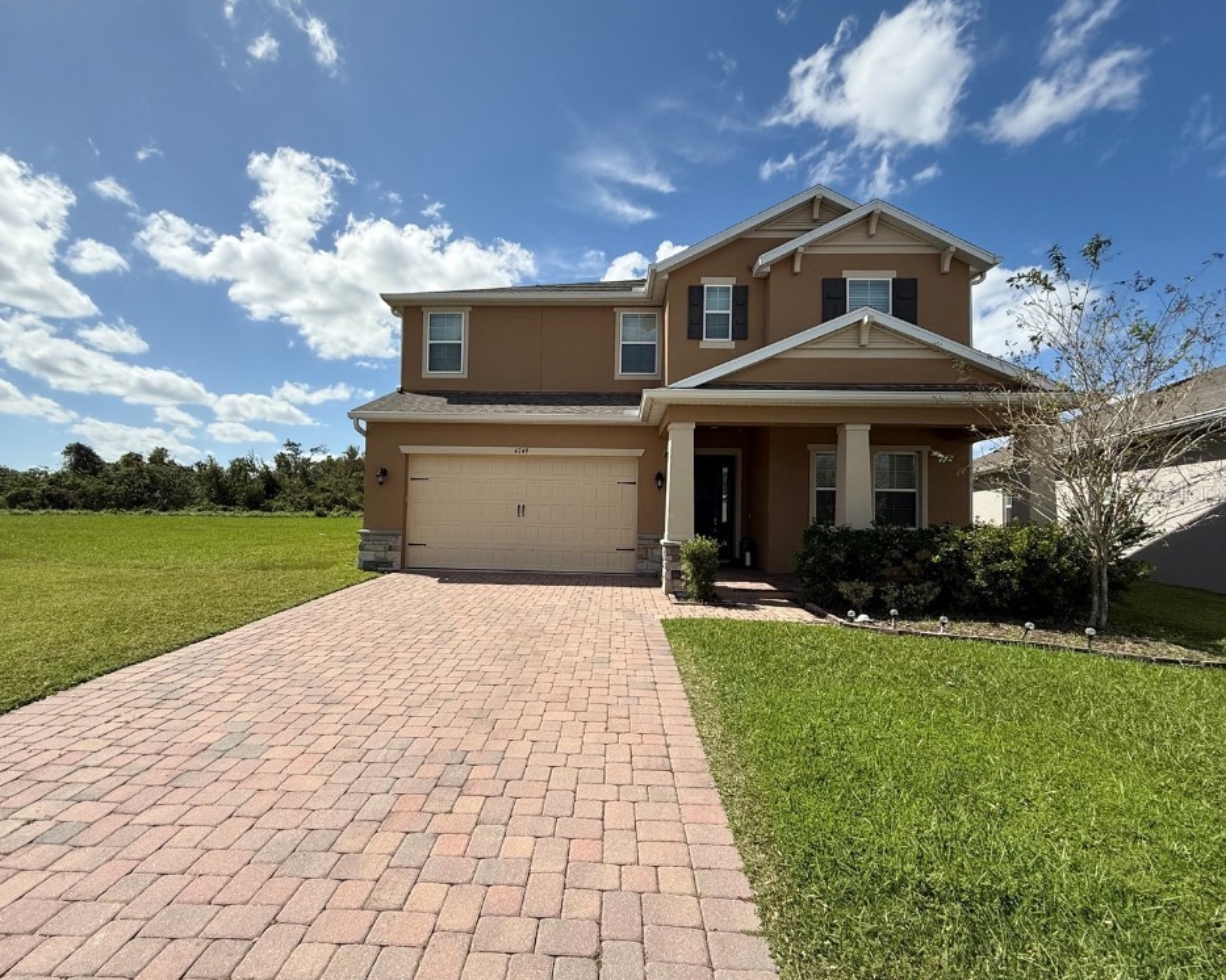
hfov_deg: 96.8
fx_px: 544
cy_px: 491
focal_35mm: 15
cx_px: 594
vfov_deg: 84.0
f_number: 2.2
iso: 80
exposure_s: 1/2841
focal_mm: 2.22
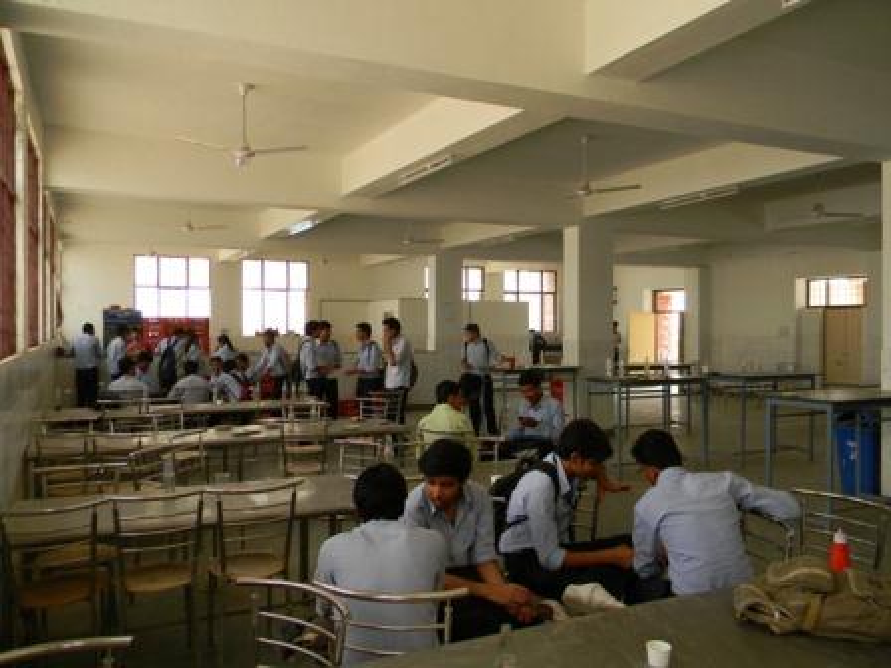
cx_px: 446
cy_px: 334
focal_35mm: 28
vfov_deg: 49.7
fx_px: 721
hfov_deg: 63.4
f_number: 3.5
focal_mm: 5
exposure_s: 1/81.6
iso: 80
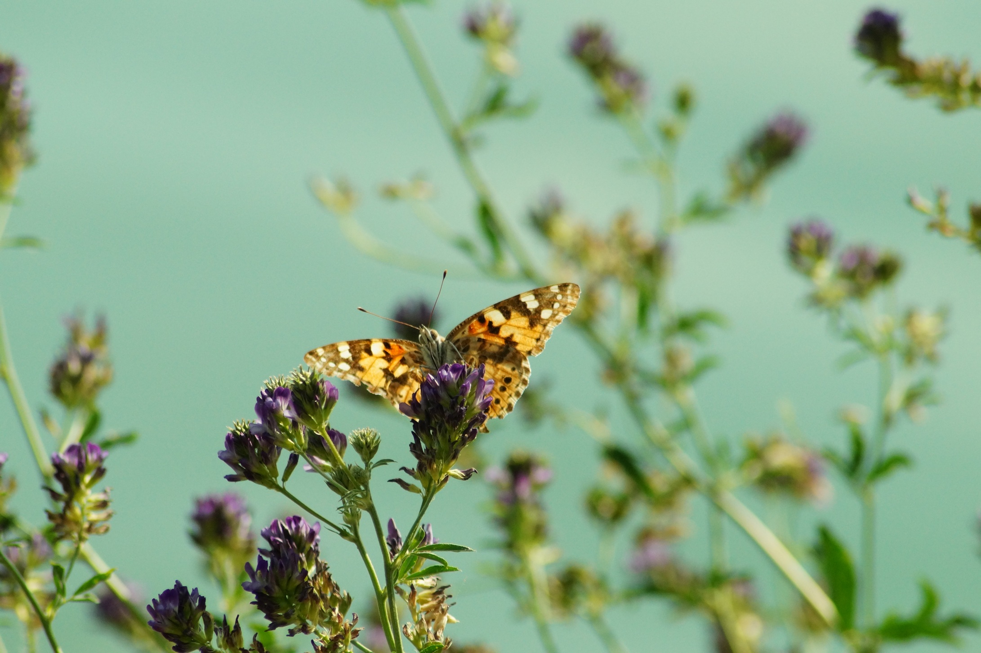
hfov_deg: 4.6
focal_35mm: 450
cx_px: 490
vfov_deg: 3.1
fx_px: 12257
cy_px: 326
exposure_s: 1/2000
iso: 1000
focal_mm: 300
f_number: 8
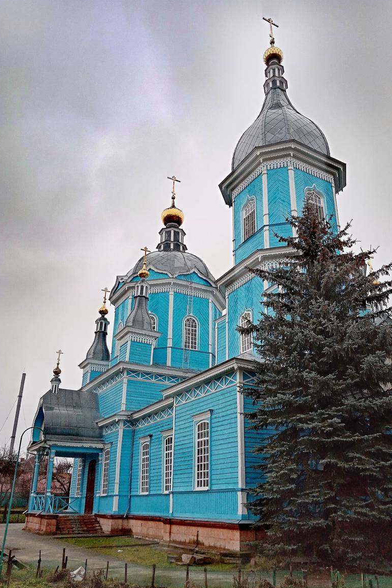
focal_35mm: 28
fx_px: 457
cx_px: 221
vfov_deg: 65.5
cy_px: 293
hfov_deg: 46.3
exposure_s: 1/132
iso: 113
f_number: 1.8
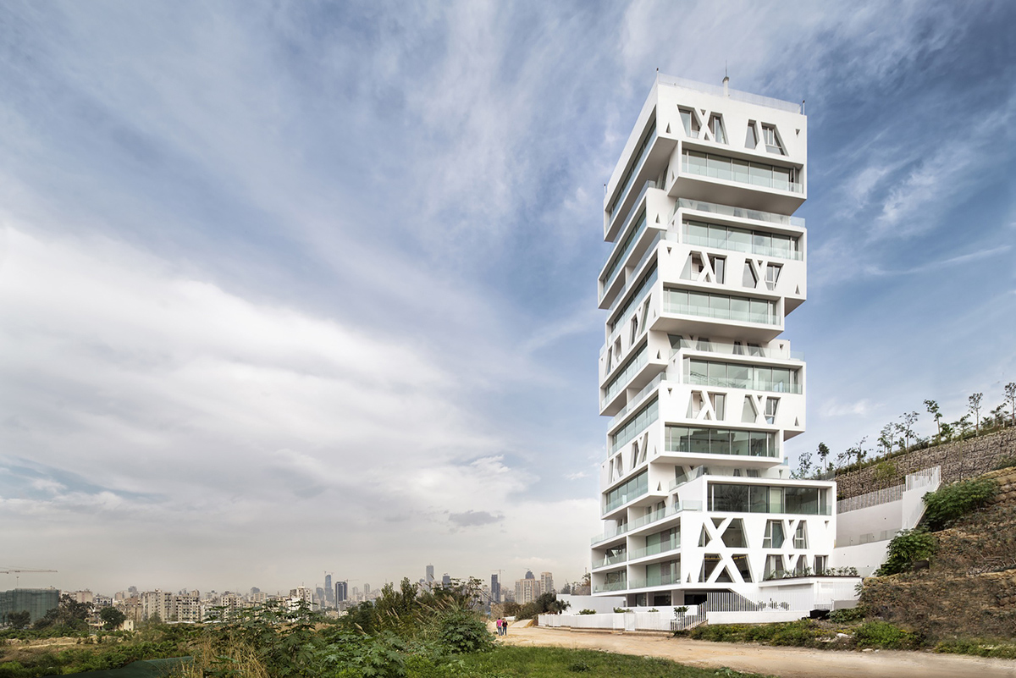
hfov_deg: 93.3
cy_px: 339
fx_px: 480
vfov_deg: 70.5
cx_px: 508
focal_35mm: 17
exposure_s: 1/100
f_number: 9
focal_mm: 17
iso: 100
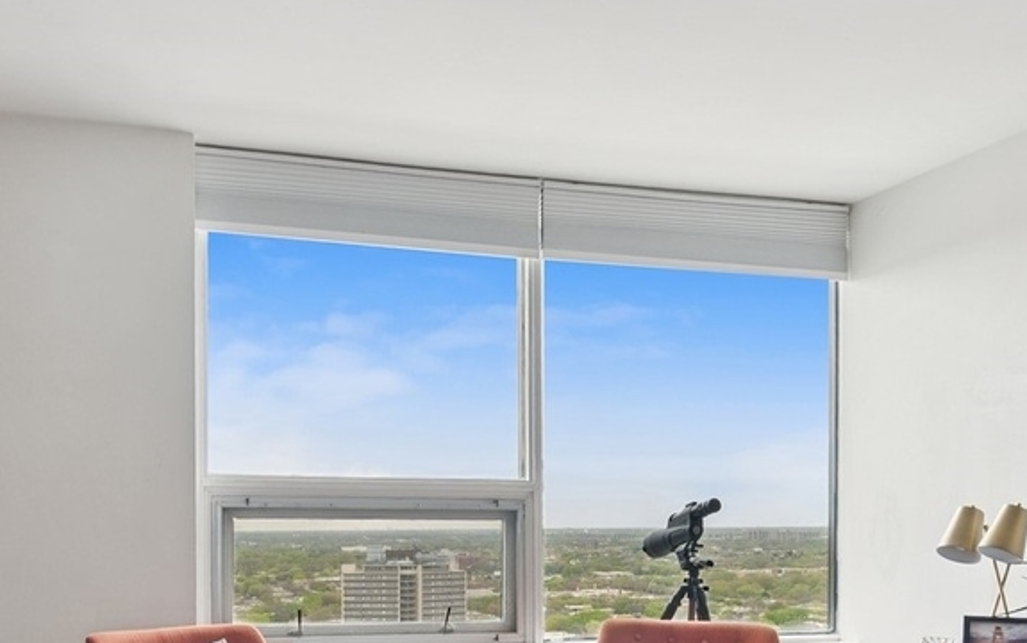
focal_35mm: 43
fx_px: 1204
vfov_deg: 28.9
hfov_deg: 46.1
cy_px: 555
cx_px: 463
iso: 200
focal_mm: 15
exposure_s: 1/20
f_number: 8
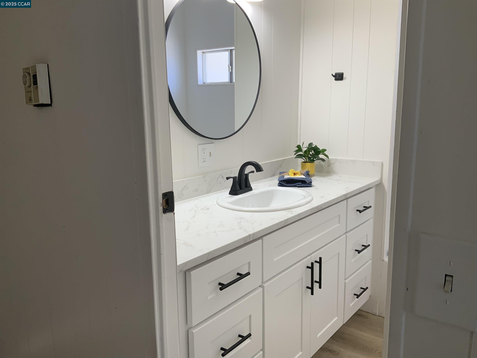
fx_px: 400
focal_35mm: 29
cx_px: 238
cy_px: 179
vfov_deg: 48.2
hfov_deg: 61.7
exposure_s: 1/120
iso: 64
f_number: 1.8
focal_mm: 3
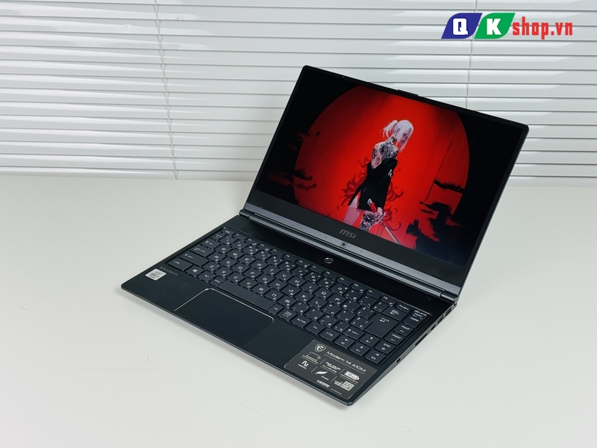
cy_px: 224
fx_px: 828
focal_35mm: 48
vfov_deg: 30.3
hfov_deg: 39.7
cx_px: 298
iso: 50
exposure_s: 1/121
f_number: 1.78
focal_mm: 6.76
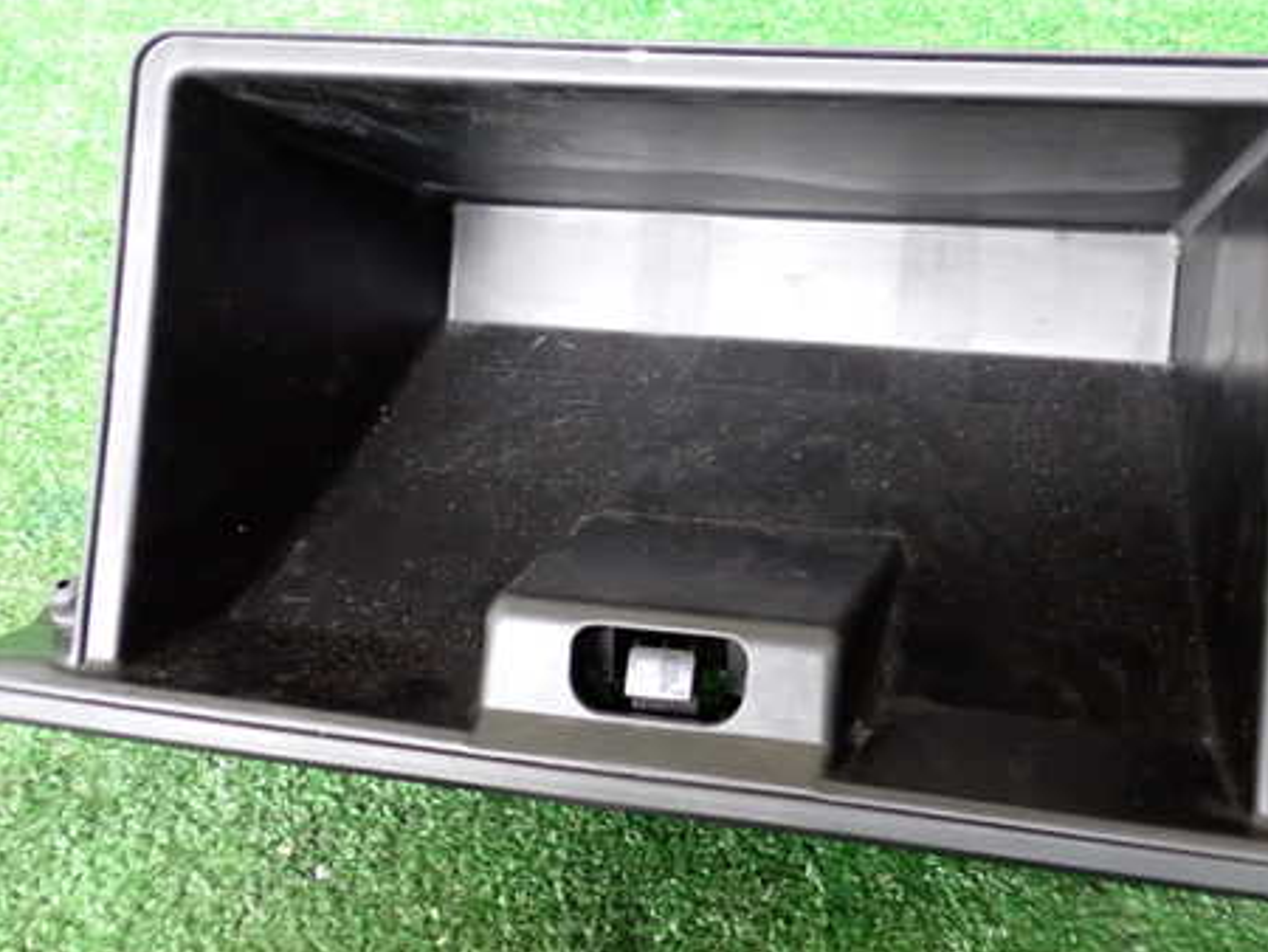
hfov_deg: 46.6
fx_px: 1466
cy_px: 470
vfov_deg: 36.0
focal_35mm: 40
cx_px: 750
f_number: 2.3
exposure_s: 1/30
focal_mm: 5.4
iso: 800
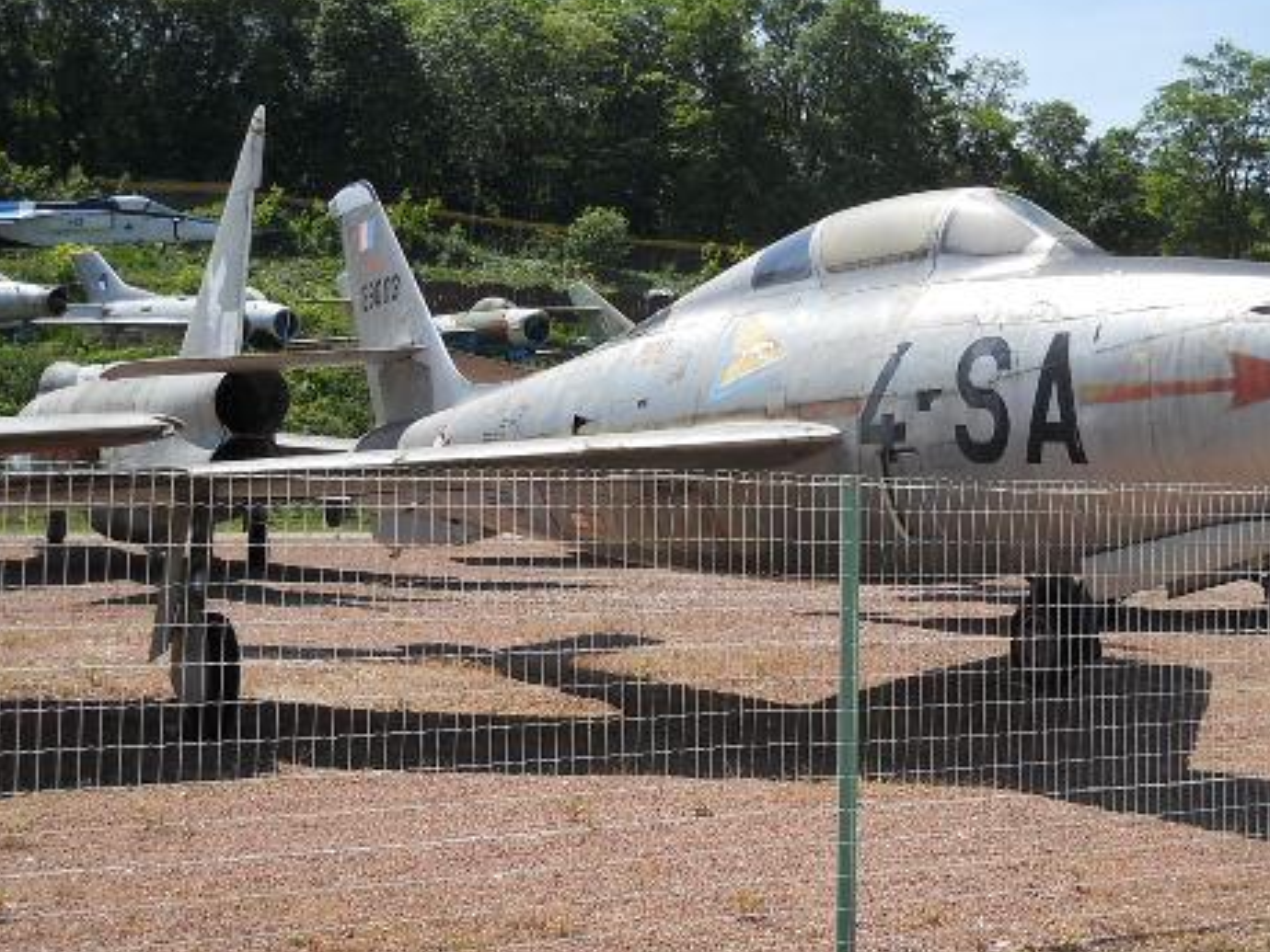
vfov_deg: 25.7
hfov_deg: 33.7
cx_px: 721
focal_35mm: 57
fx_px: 2091
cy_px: 491
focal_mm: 6.72
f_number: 5.5
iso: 80
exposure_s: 1/320
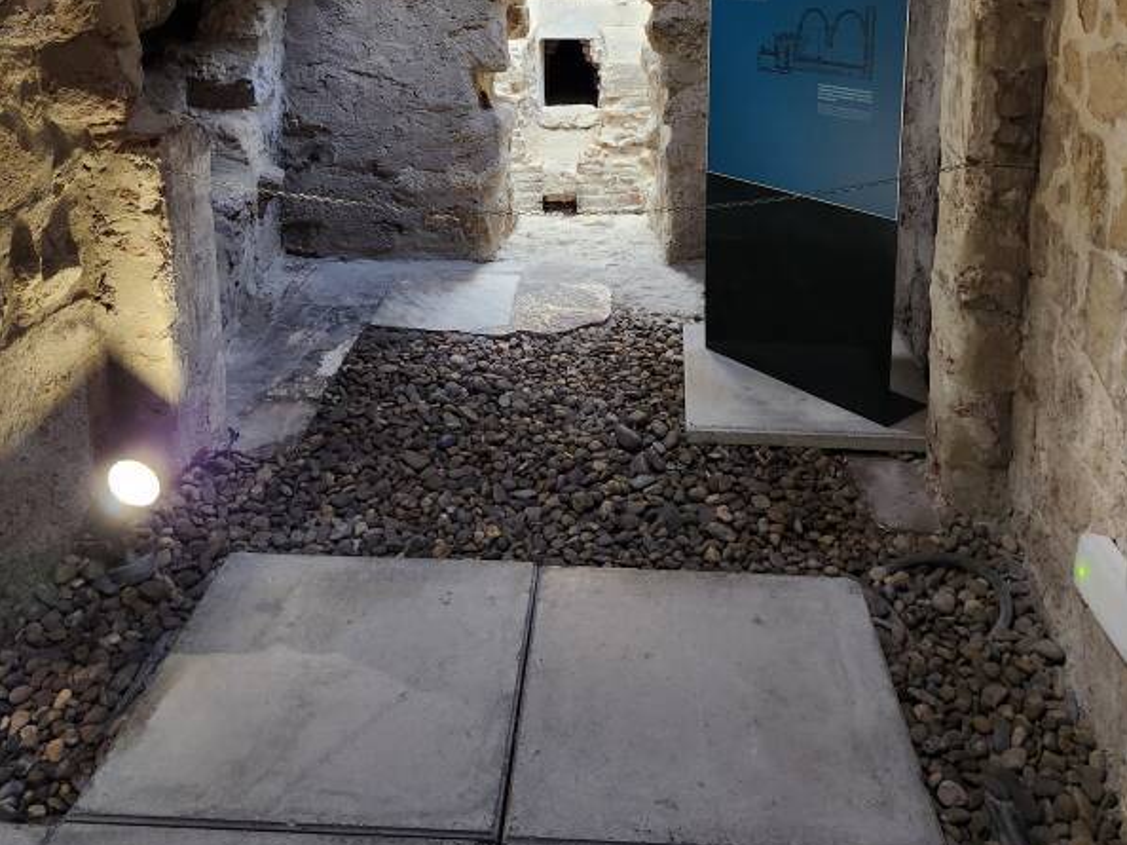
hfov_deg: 58.4
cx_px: 567
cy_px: 142
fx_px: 1009
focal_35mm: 31
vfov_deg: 42.9
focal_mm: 5.54
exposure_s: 1/25
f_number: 1.8
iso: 800
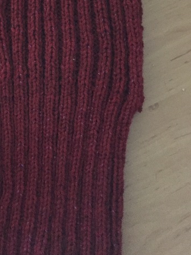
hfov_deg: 28.3
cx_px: 30
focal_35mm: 50
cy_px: 41
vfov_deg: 36.5
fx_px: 368
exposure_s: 1/17
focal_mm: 4.15
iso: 1250
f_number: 2.2
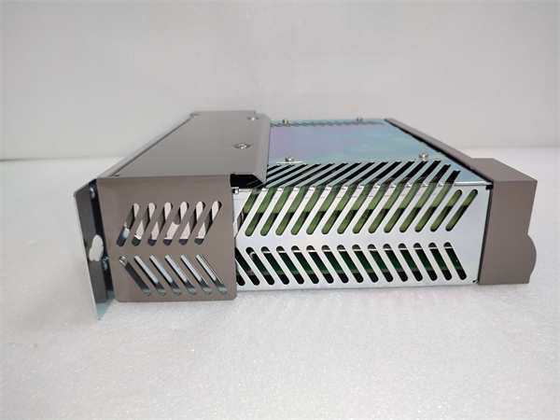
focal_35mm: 26
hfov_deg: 67.3
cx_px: 280
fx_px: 421
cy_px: 210
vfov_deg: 53.1
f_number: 1.8
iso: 320
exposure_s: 1/33.3
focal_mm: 4.75
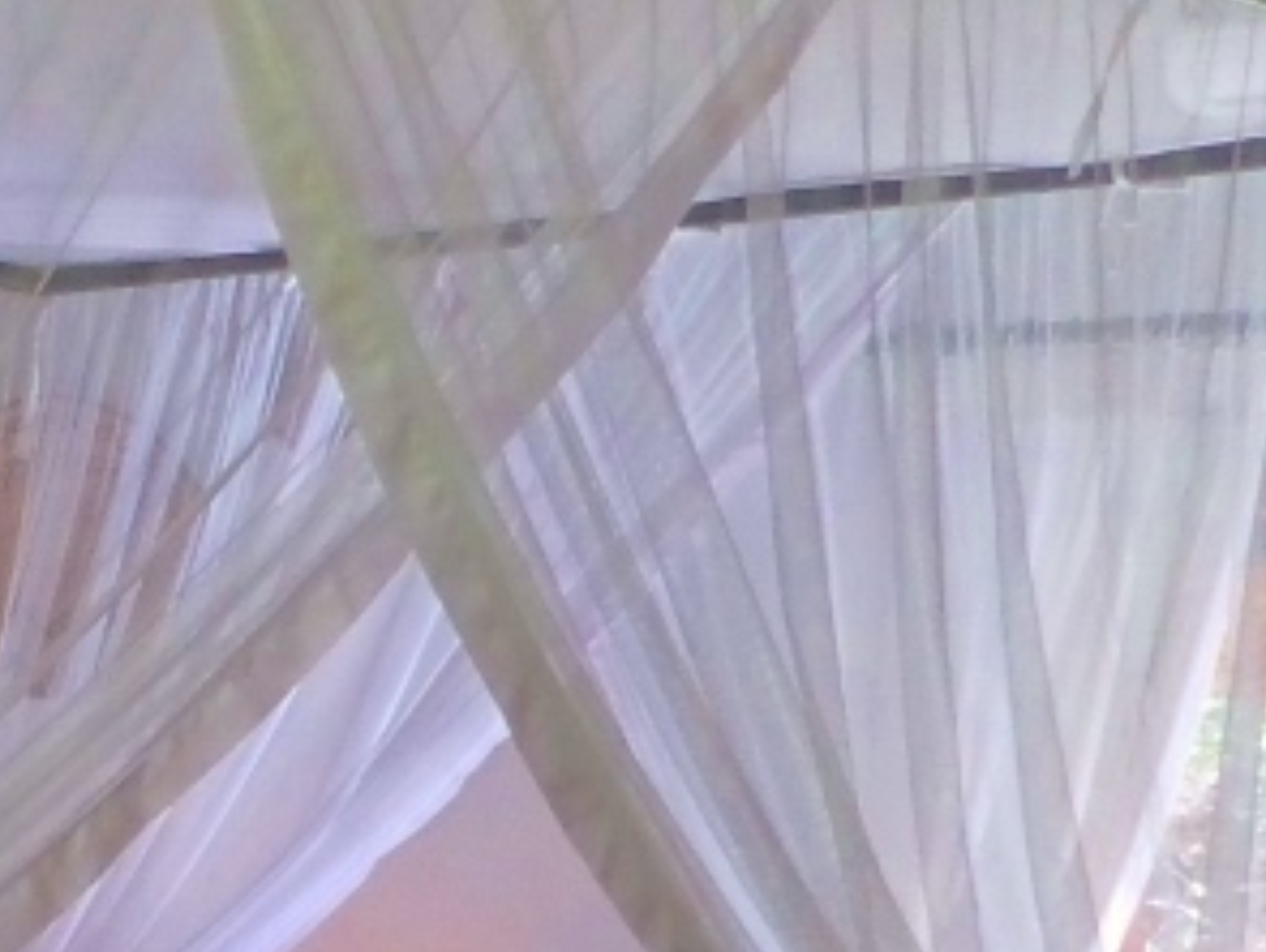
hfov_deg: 18.1
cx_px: -193
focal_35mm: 104
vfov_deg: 13.5
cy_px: 1407
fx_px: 3808
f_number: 3.3
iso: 400
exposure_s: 1/40
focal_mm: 4.3
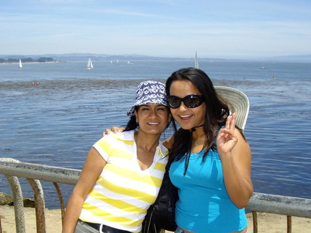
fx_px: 467
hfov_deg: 36.8
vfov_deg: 27.9
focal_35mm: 52
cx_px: 138
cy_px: 149
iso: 100
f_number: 4.3
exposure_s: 1/800
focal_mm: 6.2
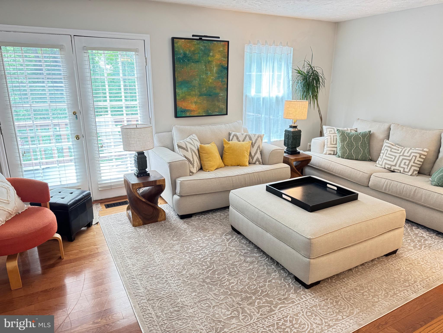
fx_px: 307
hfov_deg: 71.6
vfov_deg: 56.8
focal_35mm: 24
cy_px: 166
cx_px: 222
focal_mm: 6.76
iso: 500
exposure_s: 1/60
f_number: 1.78
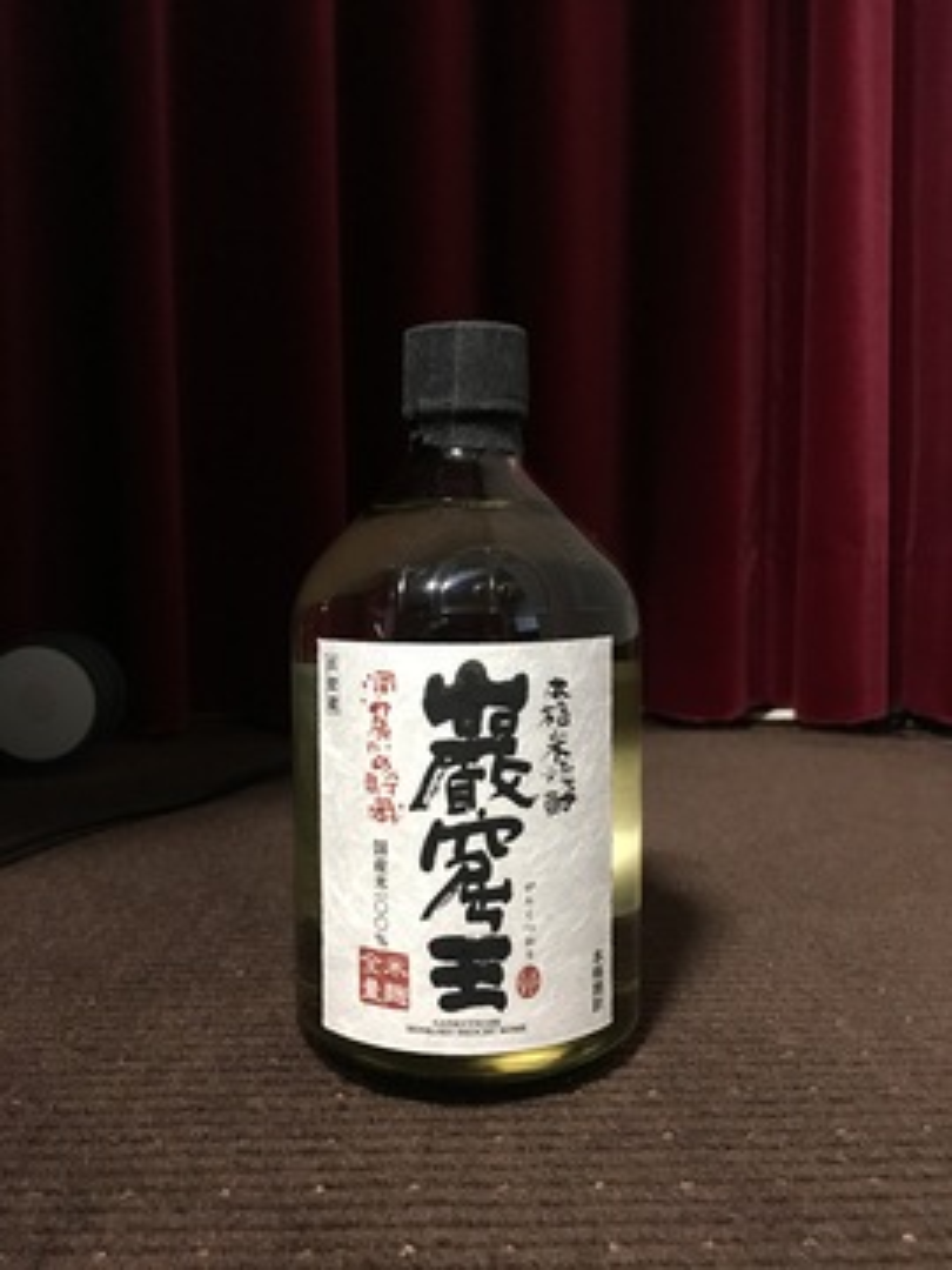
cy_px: 635
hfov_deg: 48.2
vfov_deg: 61.7
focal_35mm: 29
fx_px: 1063
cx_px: 476
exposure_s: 1/15
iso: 250
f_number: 2.2
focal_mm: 4.15
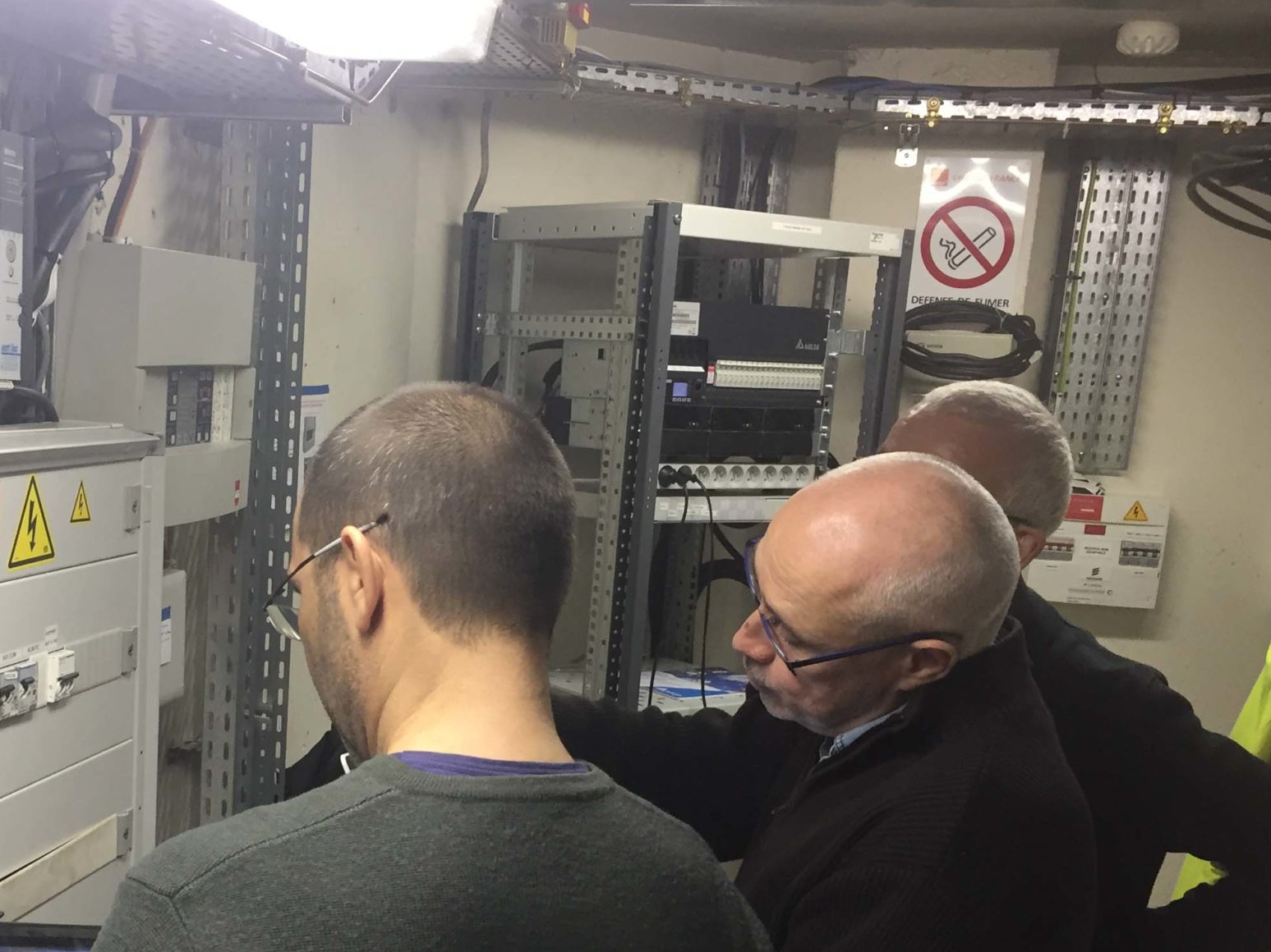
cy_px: 745
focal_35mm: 48
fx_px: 1762
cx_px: 382
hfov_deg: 39.0
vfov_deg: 29.6
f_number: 2.2
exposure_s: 1/33
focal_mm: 4.15
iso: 64
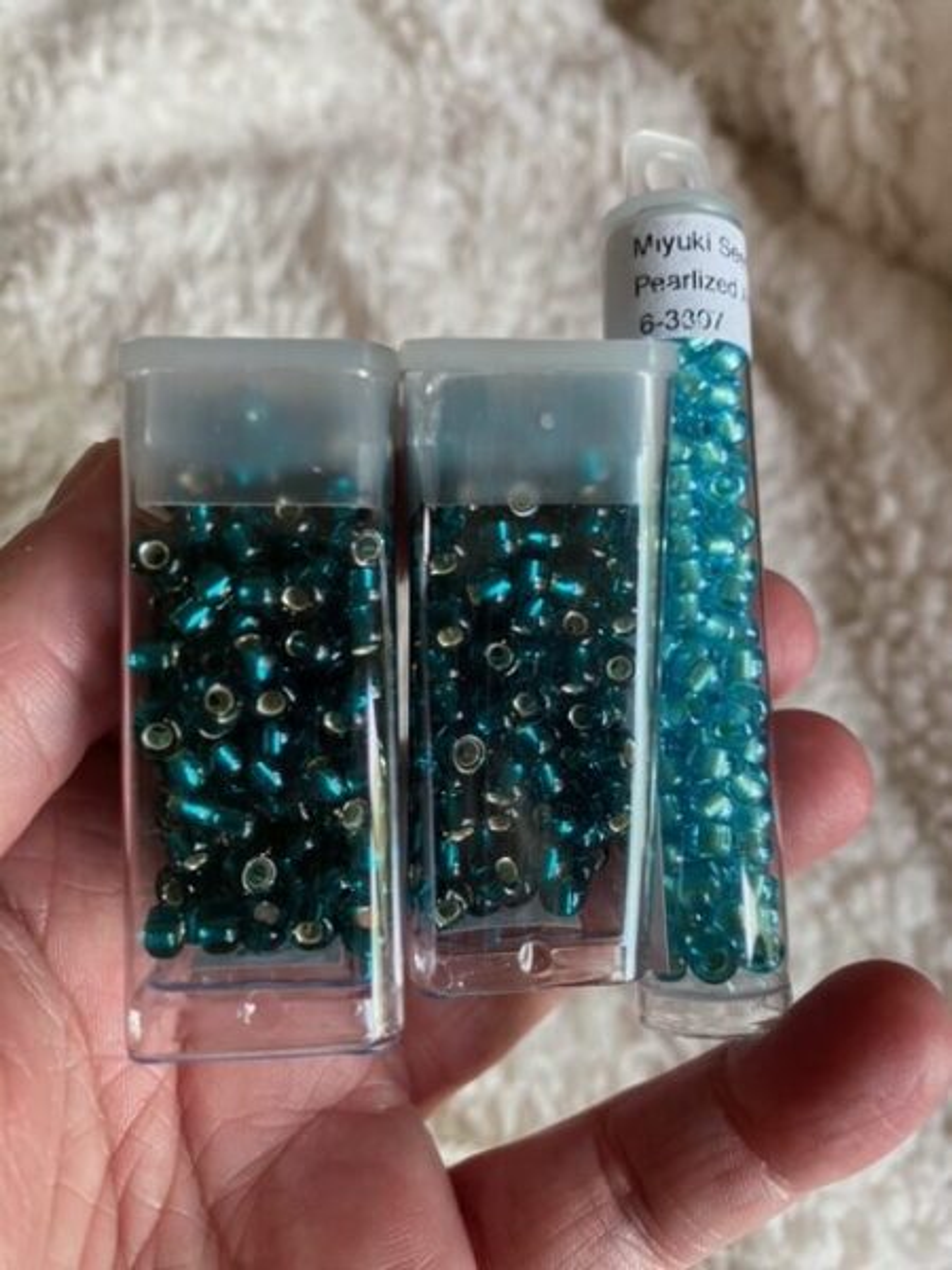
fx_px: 953
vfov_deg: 67.3
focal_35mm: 26
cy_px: 635
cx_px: 476
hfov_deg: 53.1
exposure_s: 1/82
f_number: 1.8
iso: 125
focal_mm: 4.25
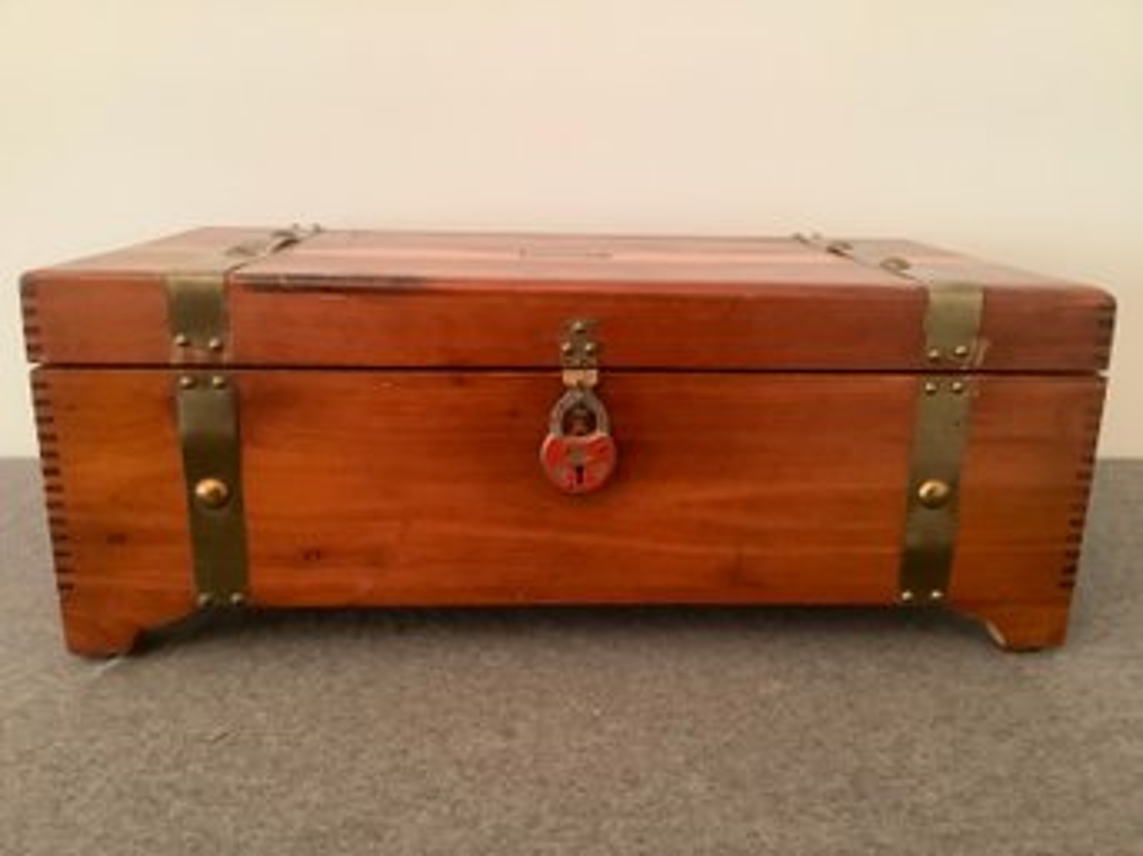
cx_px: 572
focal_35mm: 31
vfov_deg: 45.4
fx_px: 1023
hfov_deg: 58.4
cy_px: 428
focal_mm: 3.3
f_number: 2.4
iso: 400
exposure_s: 1/30
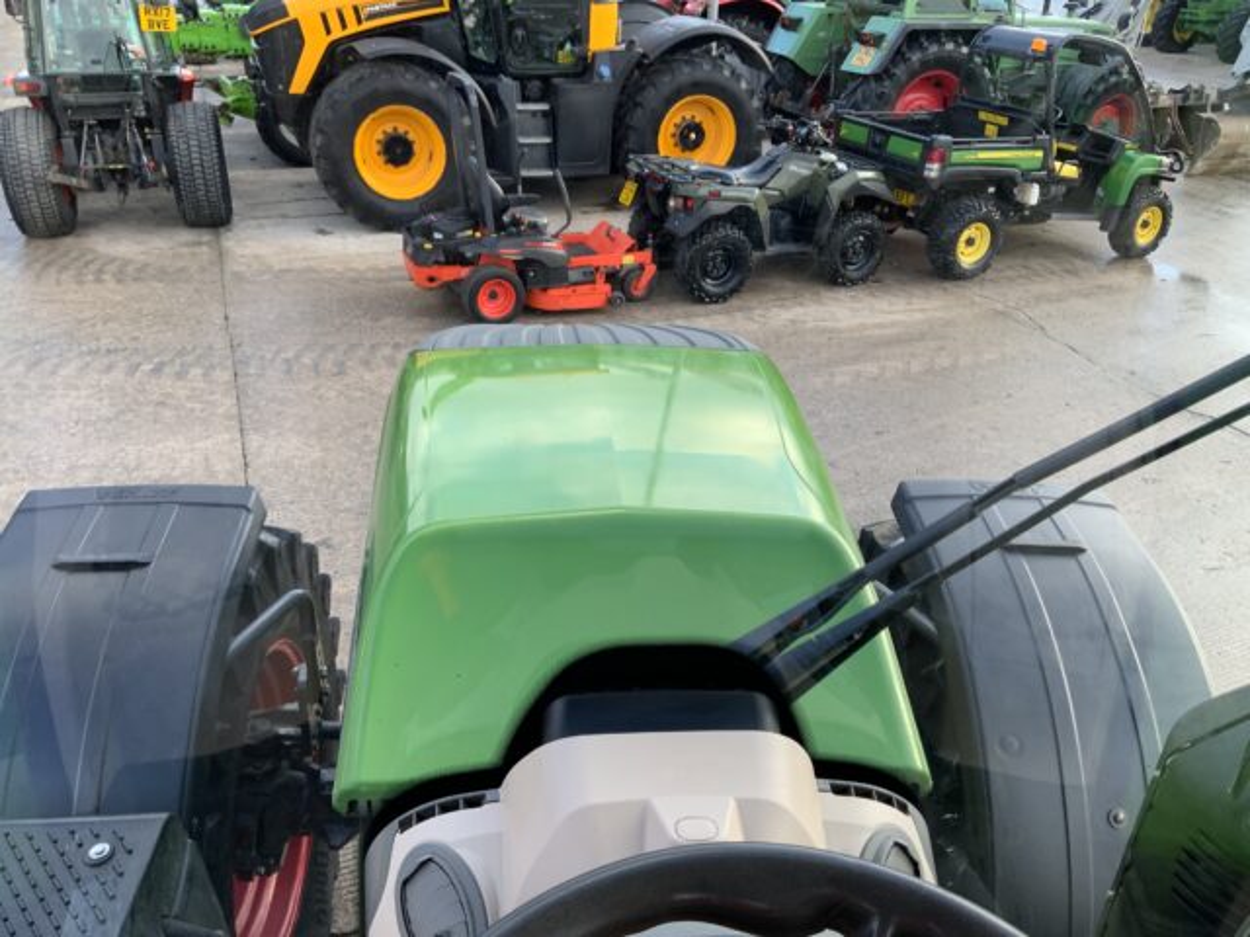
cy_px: 468
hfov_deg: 61.7
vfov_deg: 48.2
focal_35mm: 29
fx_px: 1047
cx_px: 625
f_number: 1.8
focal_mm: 3
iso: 20
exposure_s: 1/122
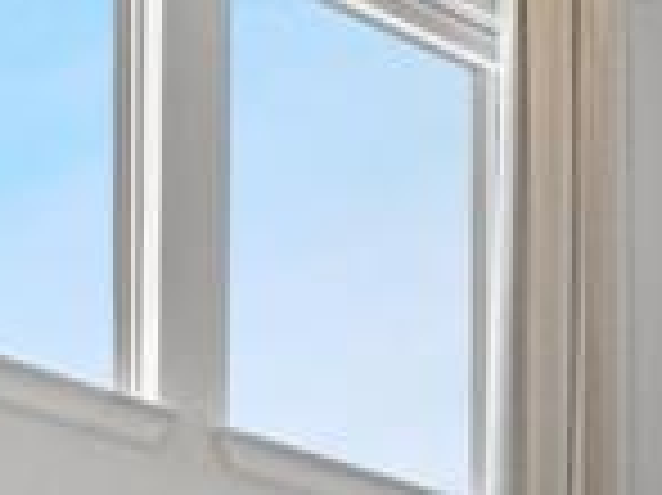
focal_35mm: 107
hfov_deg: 17.0
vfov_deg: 10.6
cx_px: 923
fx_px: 2045
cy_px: 1388
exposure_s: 1/60
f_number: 8
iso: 2000
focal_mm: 16
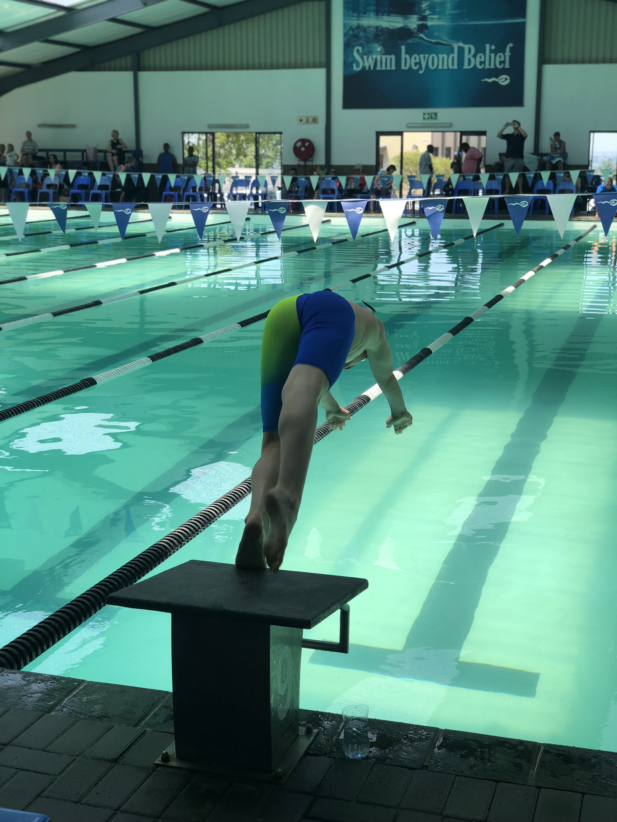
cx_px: 308
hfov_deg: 28.0
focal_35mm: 52
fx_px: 1236
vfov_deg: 36.8
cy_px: 411
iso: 16
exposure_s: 1/335
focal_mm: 6
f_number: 2.4
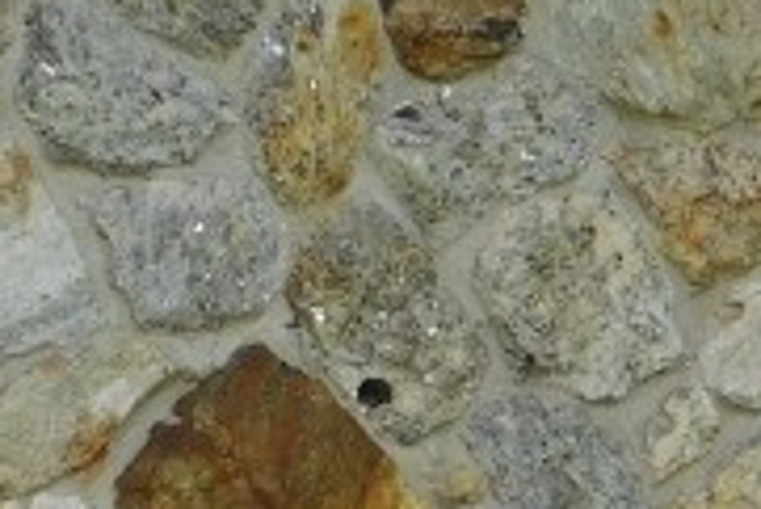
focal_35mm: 535
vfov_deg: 2.6
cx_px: 500
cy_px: 109
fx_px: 11318
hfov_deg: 3.9
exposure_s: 1/500
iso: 125
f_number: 4.5
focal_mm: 16.1
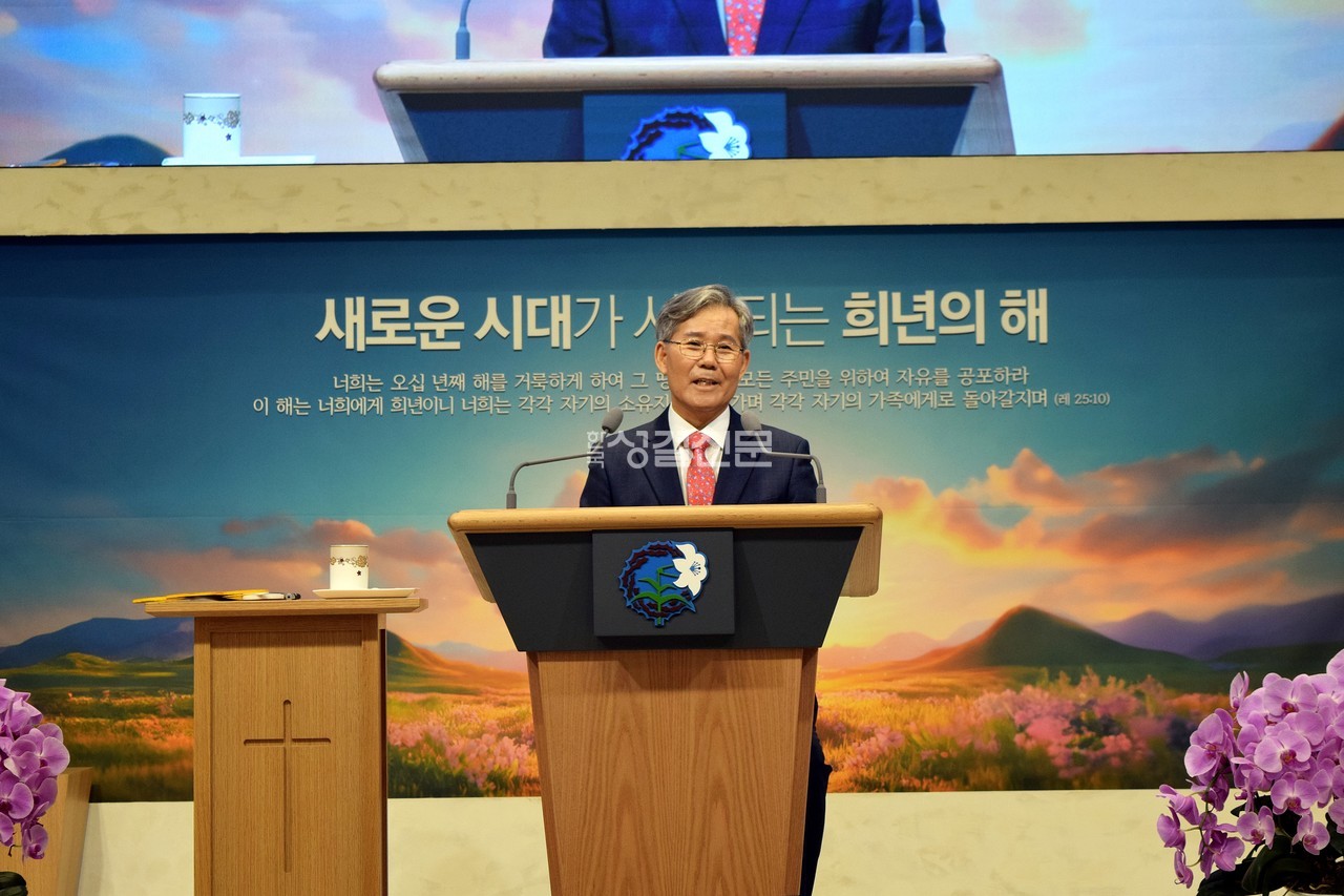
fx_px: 3079
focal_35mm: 82
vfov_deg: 16.5
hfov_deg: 24.6
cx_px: 672
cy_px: 448
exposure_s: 1/250
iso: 1000
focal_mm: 55
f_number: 6.3
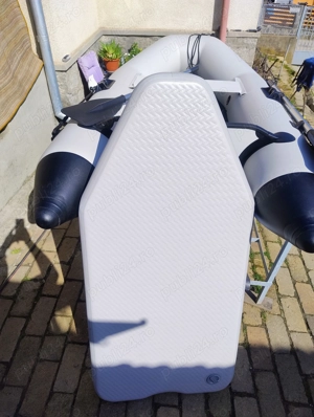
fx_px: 289
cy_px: 208
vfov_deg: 71.5
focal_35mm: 24
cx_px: 157
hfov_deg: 57.0
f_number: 1.8
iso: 101
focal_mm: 5.56
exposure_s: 1/1600
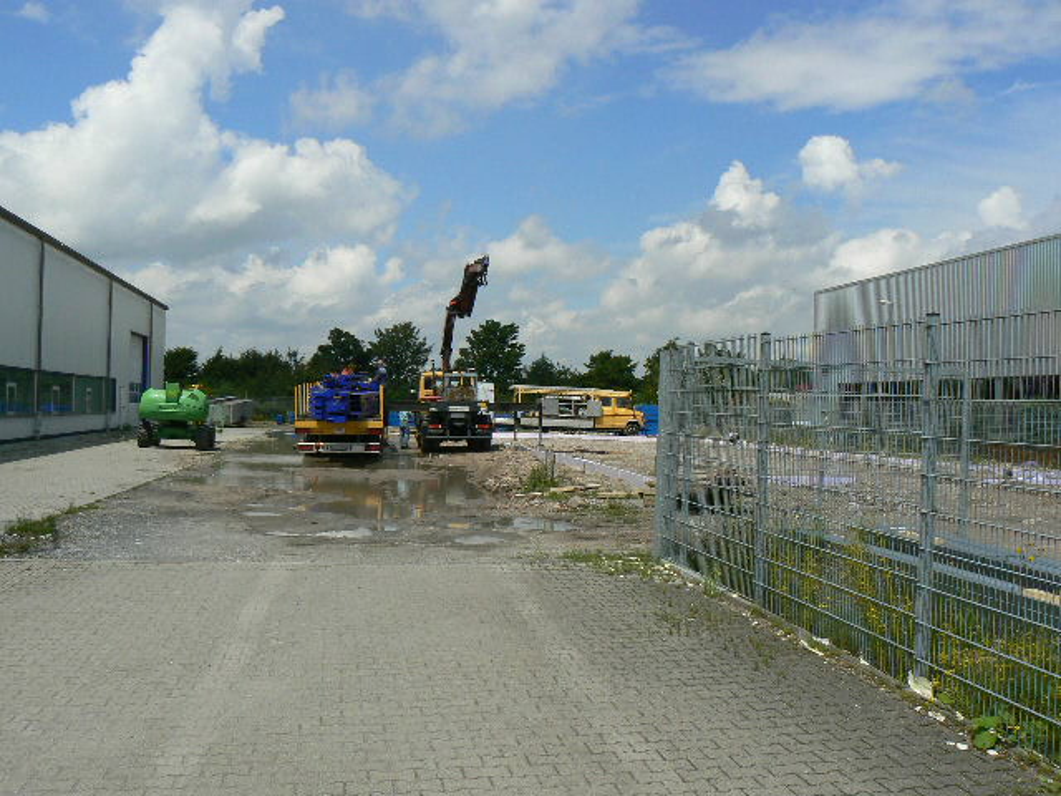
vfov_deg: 39.7
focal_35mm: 36
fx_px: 1103
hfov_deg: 51.4
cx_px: 530
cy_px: 398
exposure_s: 1/500
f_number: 8
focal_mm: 6
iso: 80
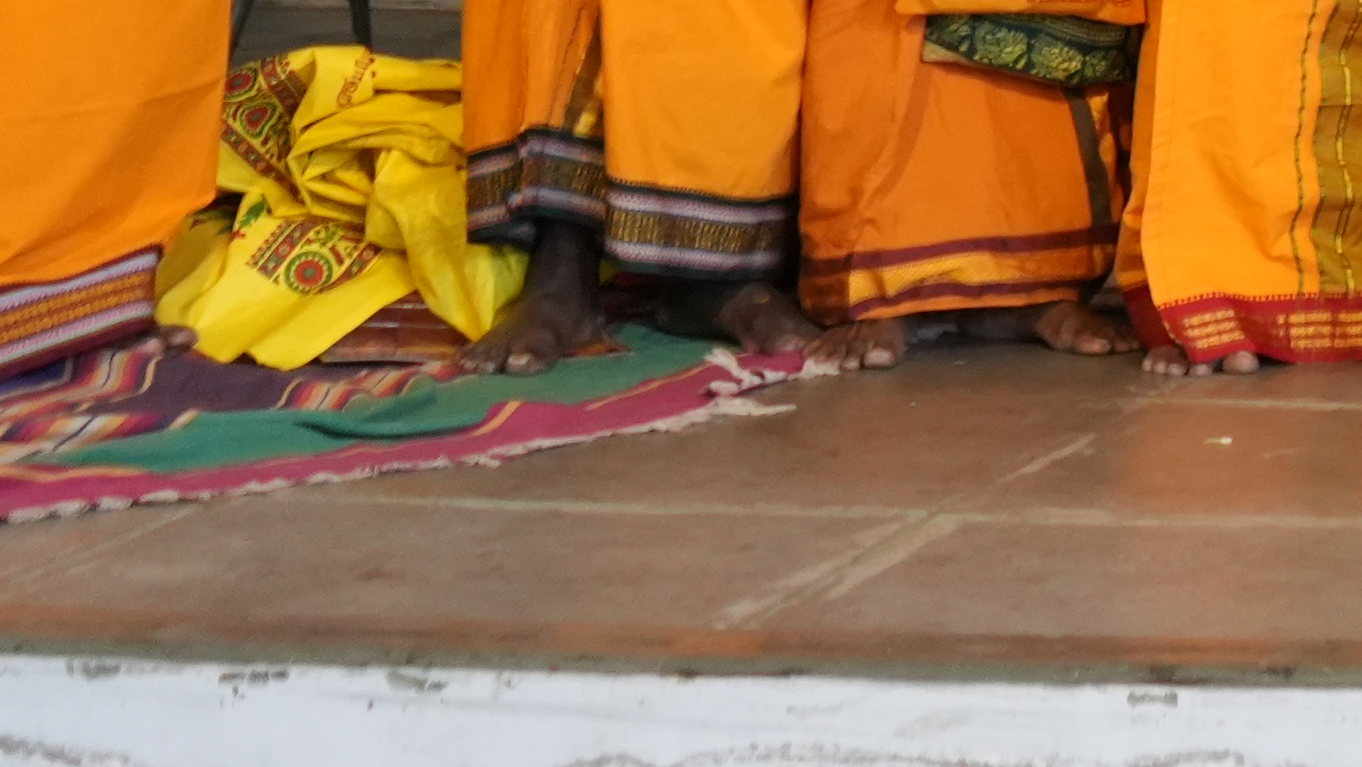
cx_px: 2665
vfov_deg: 7.9
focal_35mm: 138
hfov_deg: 13.5
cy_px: -1344
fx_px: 4984
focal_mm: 28
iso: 2000
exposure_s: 1/160
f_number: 3.5
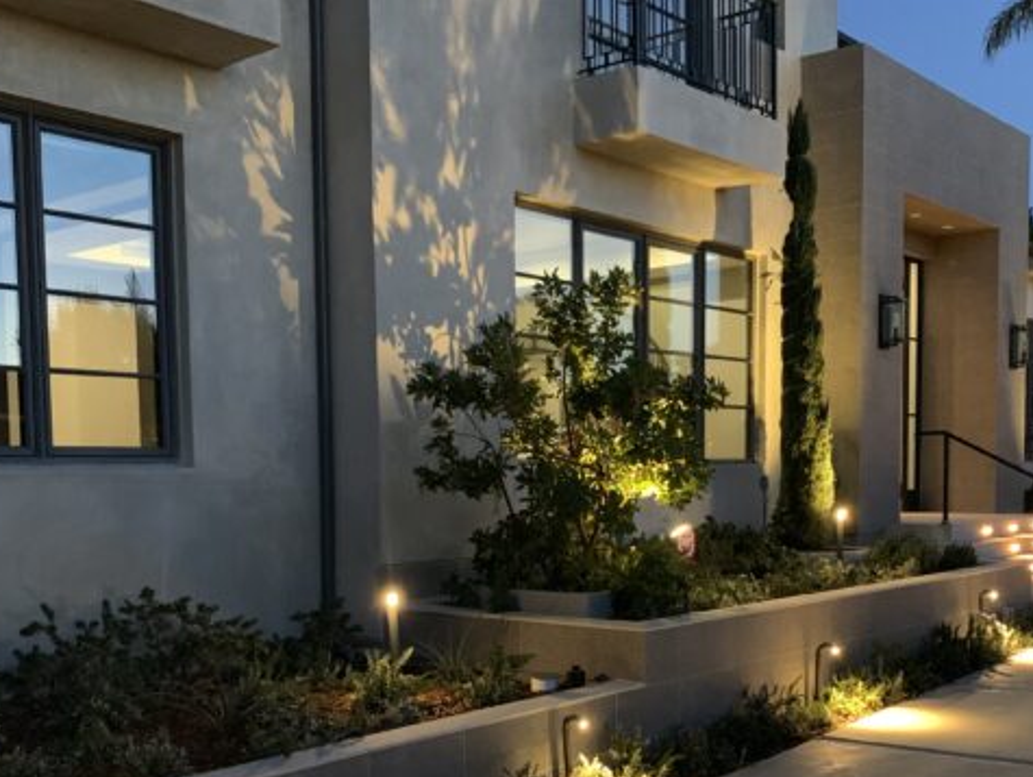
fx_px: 1254
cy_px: 590
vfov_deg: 33.6
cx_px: 524
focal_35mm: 42
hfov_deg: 44.8
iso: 640
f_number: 1.8
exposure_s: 1/24
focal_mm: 4.25
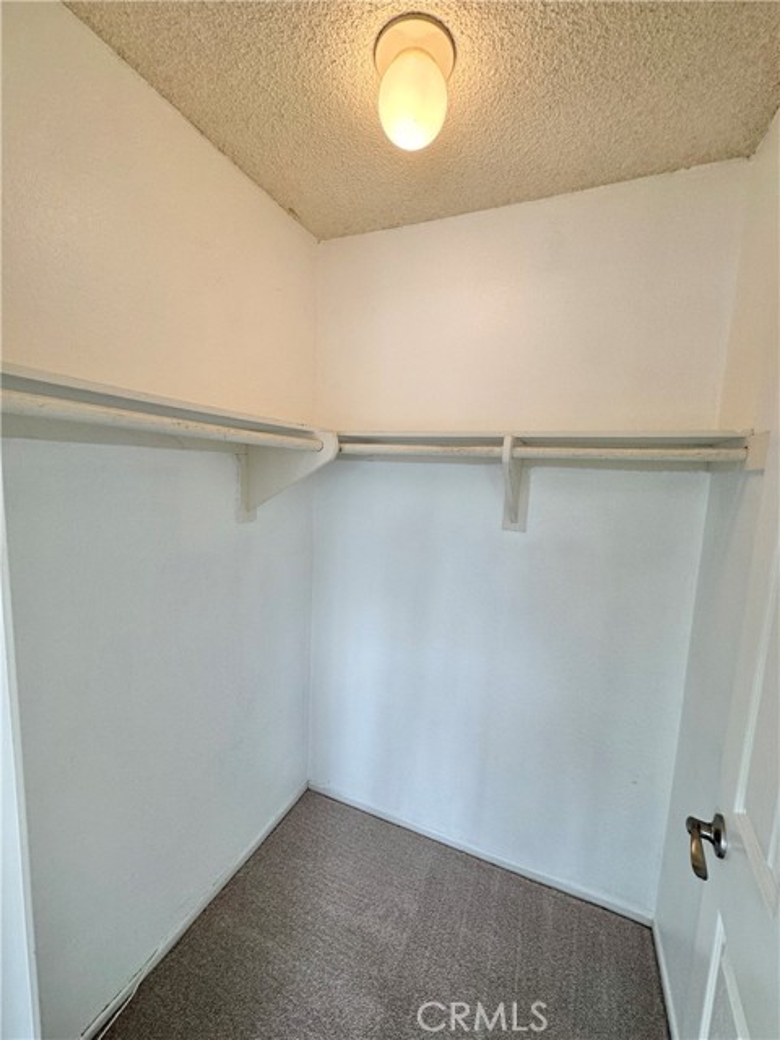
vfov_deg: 102.1
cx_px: 390
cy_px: 520
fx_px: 421
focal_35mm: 14
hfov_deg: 85.7
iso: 100
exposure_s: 1/120
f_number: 2.2
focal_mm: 2.22
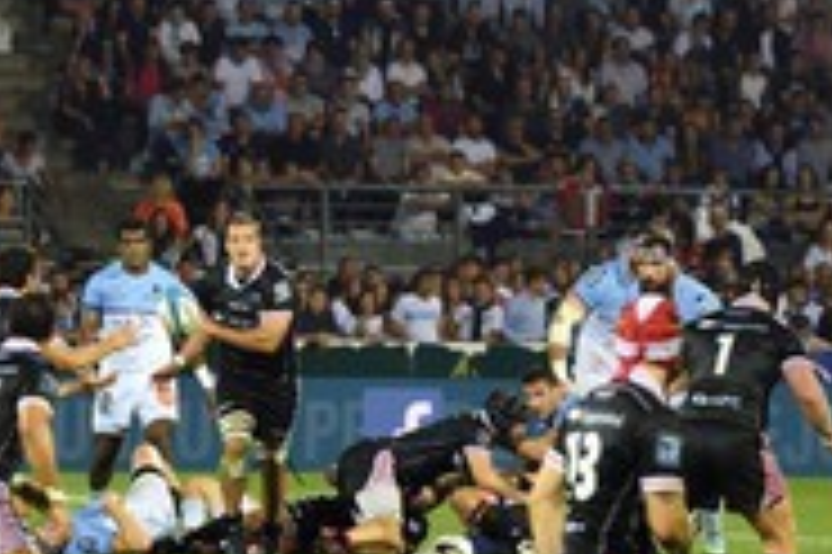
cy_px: 77
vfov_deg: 3.0
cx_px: 99
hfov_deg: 4.5
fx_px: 10483
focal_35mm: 454
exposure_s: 1/200
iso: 800
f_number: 5
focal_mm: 200
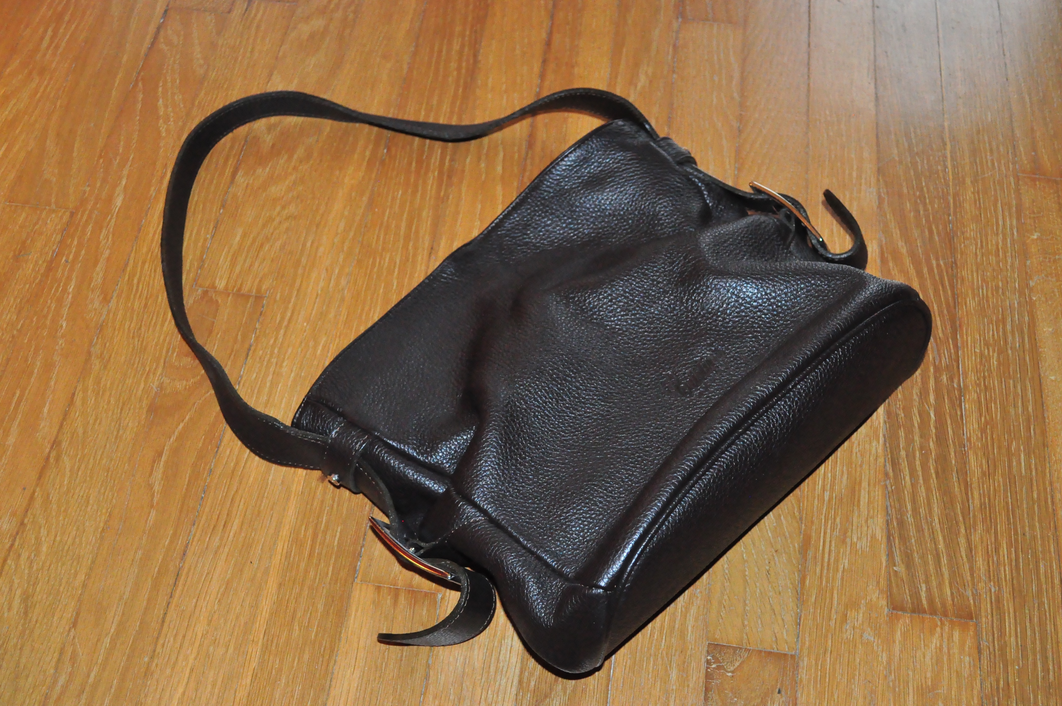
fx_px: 1237
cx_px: 531
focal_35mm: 42
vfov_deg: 31.8
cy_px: 353
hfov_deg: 46.4
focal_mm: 28
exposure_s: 1/125
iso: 3200
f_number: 5.6
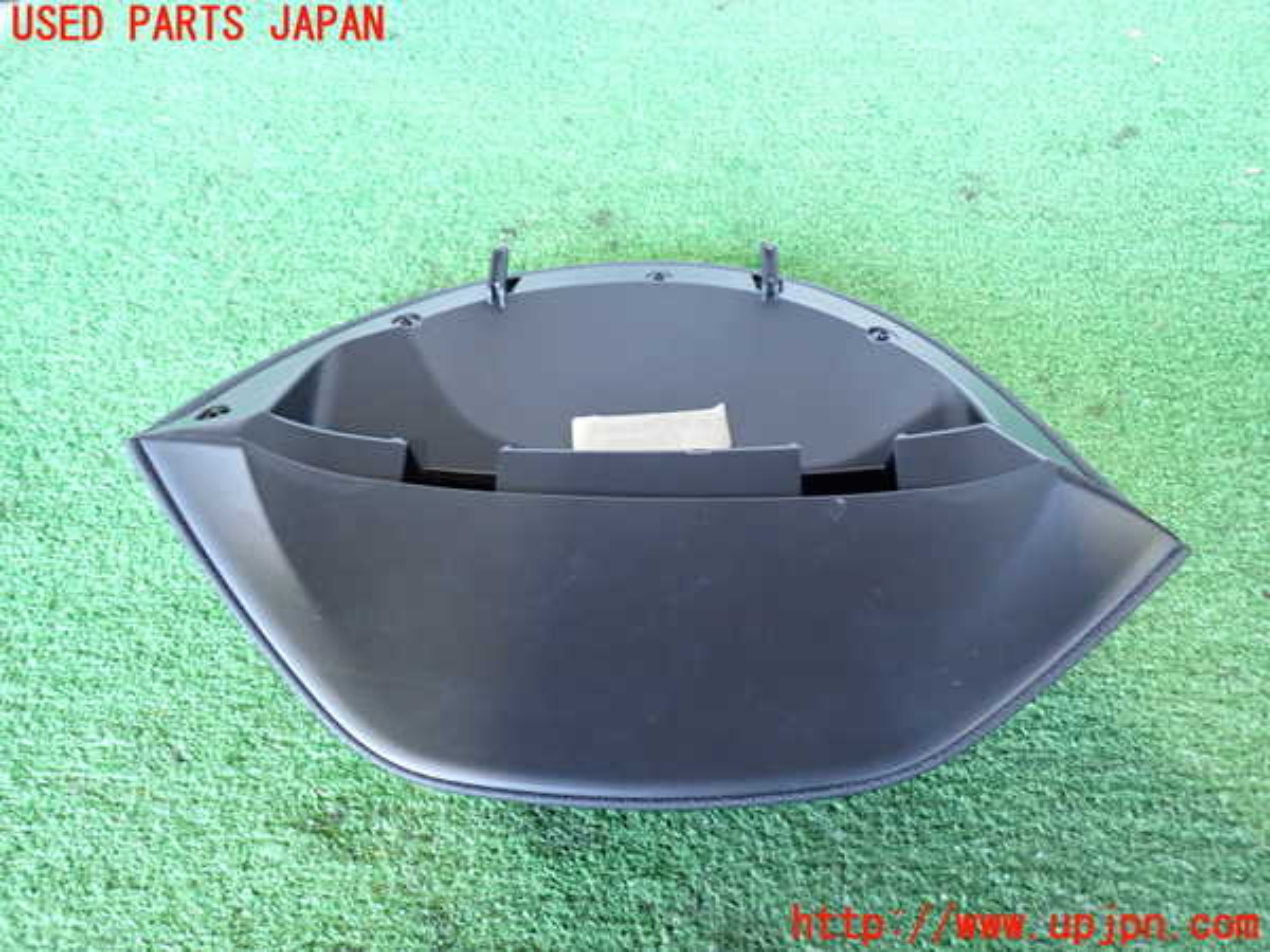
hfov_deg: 63.4
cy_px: 476
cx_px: 635
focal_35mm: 28
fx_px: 1027
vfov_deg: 49.7
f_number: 2.2
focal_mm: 5.05
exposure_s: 1/30
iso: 500
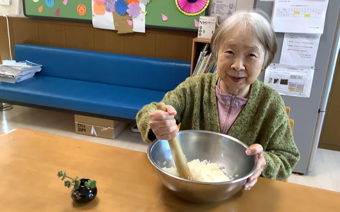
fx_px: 306
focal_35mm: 33
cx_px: 171
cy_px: 107
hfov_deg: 58.1
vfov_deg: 38.3
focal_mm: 3.3
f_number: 2.4
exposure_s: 1/50
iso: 160
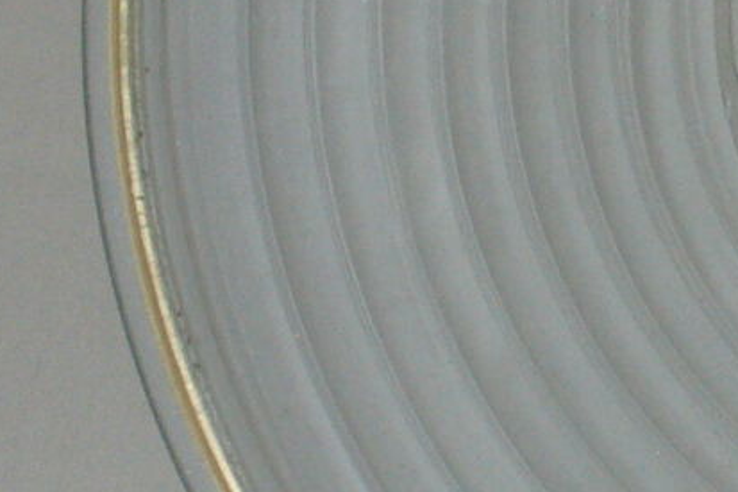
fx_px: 3914
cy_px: 63
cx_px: 1045
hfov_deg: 10.5
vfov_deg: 7.2
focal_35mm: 191
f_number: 2.8
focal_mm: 6.1
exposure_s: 1/30
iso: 100
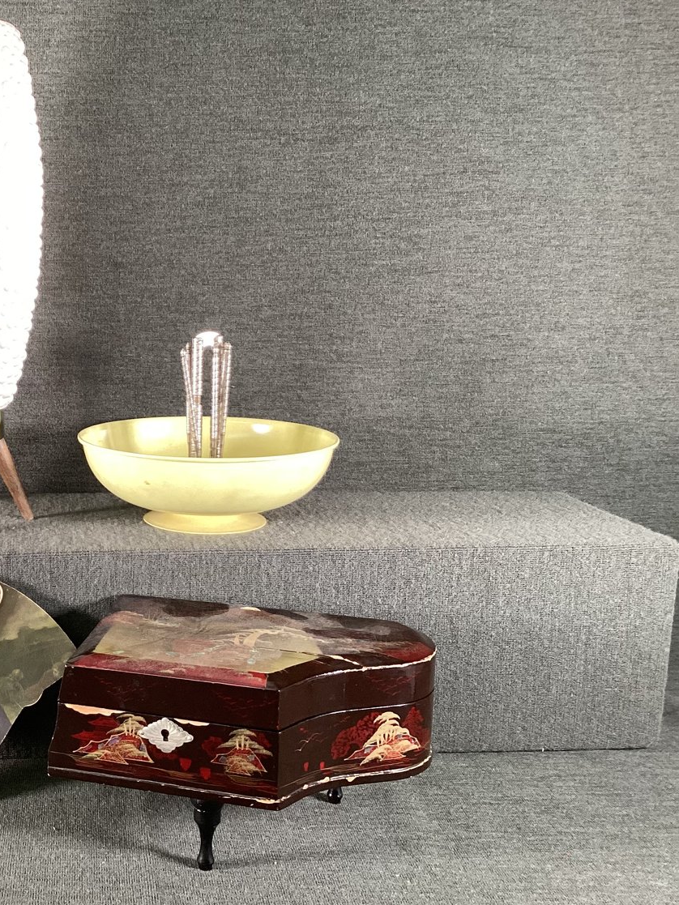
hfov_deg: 32.8
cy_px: 451
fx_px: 1098
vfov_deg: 44.8
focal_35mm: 42
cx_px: 78
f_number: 2.4
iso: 100
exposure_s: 1/60
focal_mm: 3.3
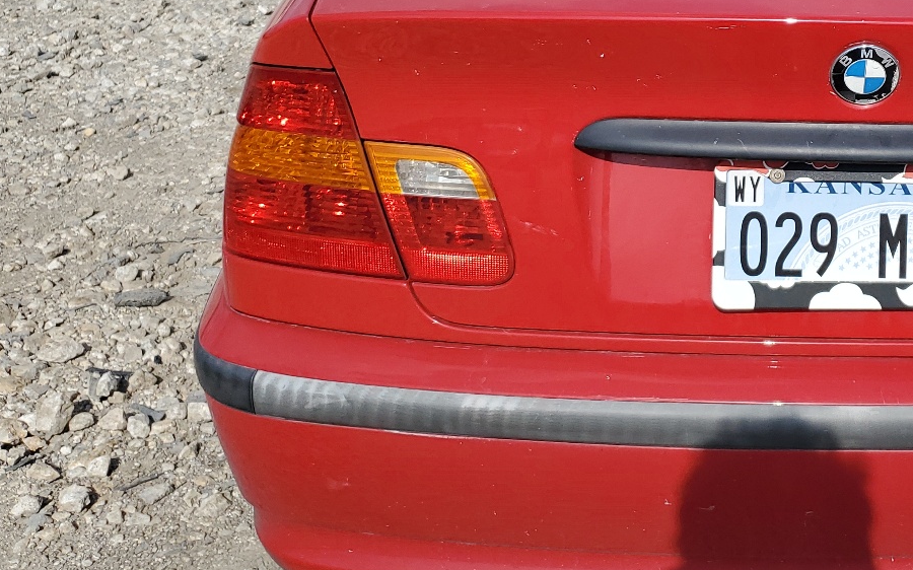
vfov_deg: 25.8
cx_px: 806
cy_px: 100
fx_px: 1219
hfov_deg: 38.5
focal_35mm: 49
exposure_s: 1/5000
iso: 50
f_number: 1.5
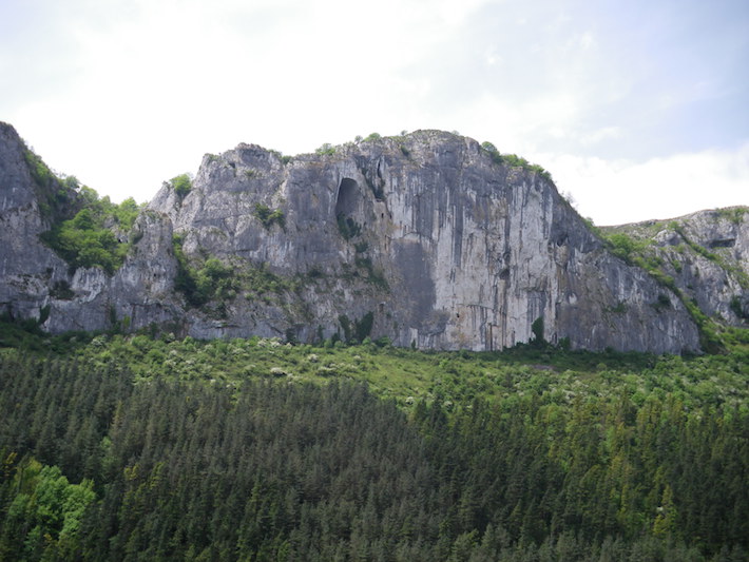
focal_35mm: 36
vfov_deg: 39.7
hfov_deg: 51.3
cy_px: 281
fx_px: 779
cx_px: 374
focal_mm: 6.3
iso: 64
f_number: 3.5
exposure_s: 1/320
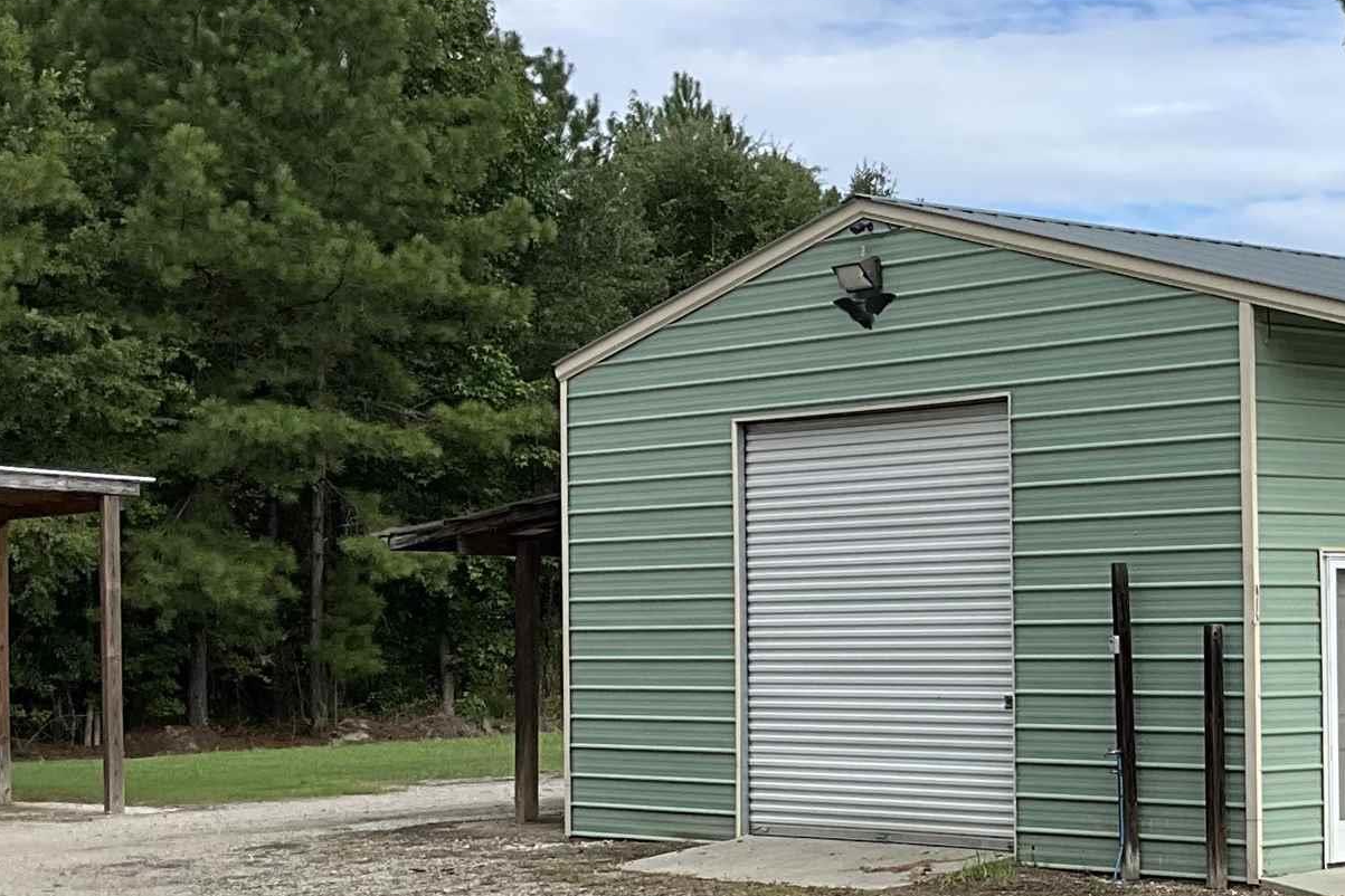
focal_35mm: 77
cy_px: 609
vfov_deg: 17.7
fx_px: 2877
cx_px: 1374
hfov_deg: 25.0
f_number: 1.8
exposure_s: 1/2058
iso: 25
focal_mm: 3
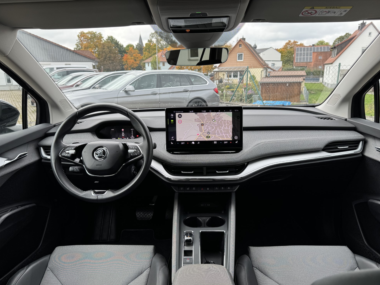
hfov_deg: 69.4
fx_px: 274
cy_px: 147
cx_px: 193
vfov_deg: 54.9
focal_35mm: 25
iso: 80
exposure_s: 1/412
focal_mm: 6.76
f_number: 1.78
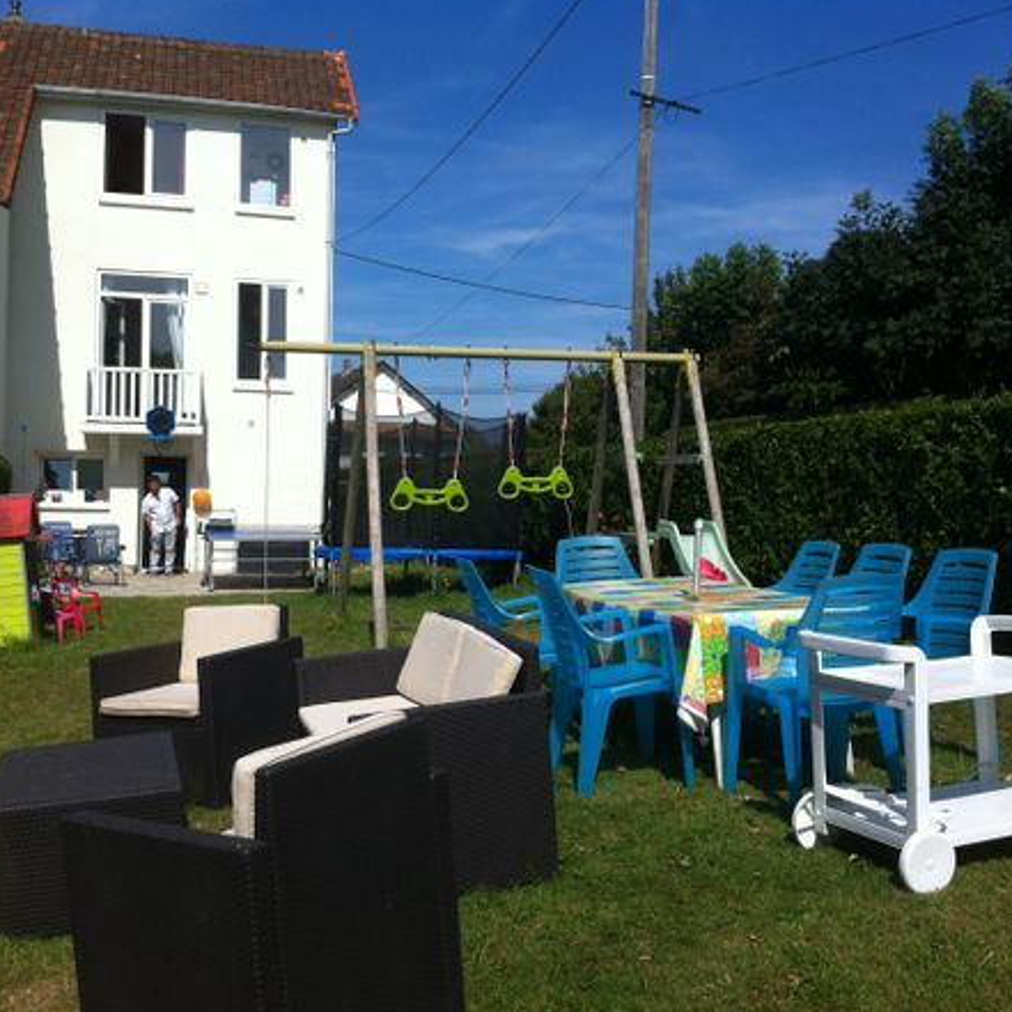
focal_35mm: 42
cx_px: 535
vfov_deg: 40.0
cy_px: 505
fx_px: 1389
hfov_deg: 40.0
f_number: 2.8
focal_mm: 3.85
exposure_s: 1/1774
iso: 80
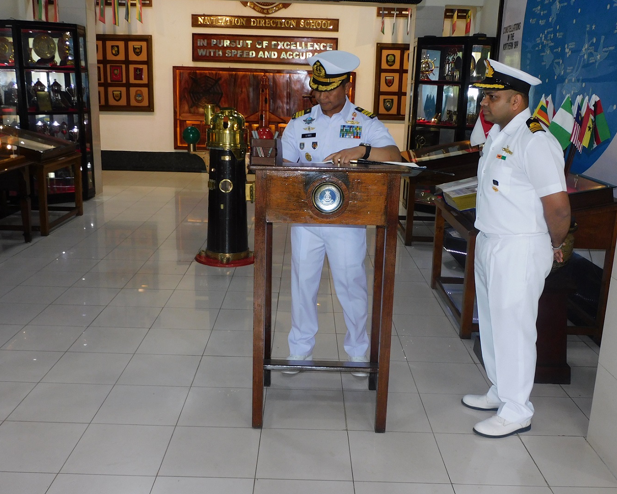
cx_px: 302
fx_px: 639
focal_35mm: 35
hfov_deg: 51.5
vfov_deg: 42.2
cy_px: 243
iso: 200
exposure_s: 1/30
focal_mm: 5.9
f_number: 3.6
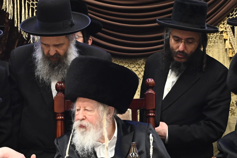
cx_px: 44
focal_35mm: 383
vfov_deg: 3.6
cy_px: 112
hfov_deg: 5.4
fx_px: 2520
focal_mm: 200
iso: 2000
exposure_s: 1/125
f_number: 8
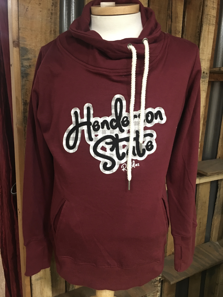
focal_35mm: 29
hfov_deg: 48.2
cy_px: 148
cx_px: 112
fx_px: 249
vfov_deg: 61.7
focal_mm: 4.15
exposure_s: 1/10
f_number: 2.2
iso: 100
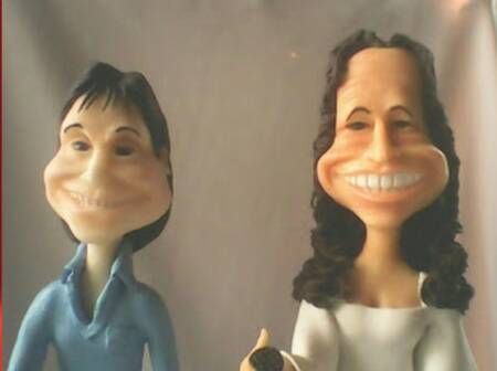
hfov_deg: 55.4
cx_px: 248
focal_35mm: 33
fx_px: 473
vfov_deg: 42.8
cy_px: 186
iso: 125
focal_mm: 4.12
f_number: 2.4
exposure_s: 1/20
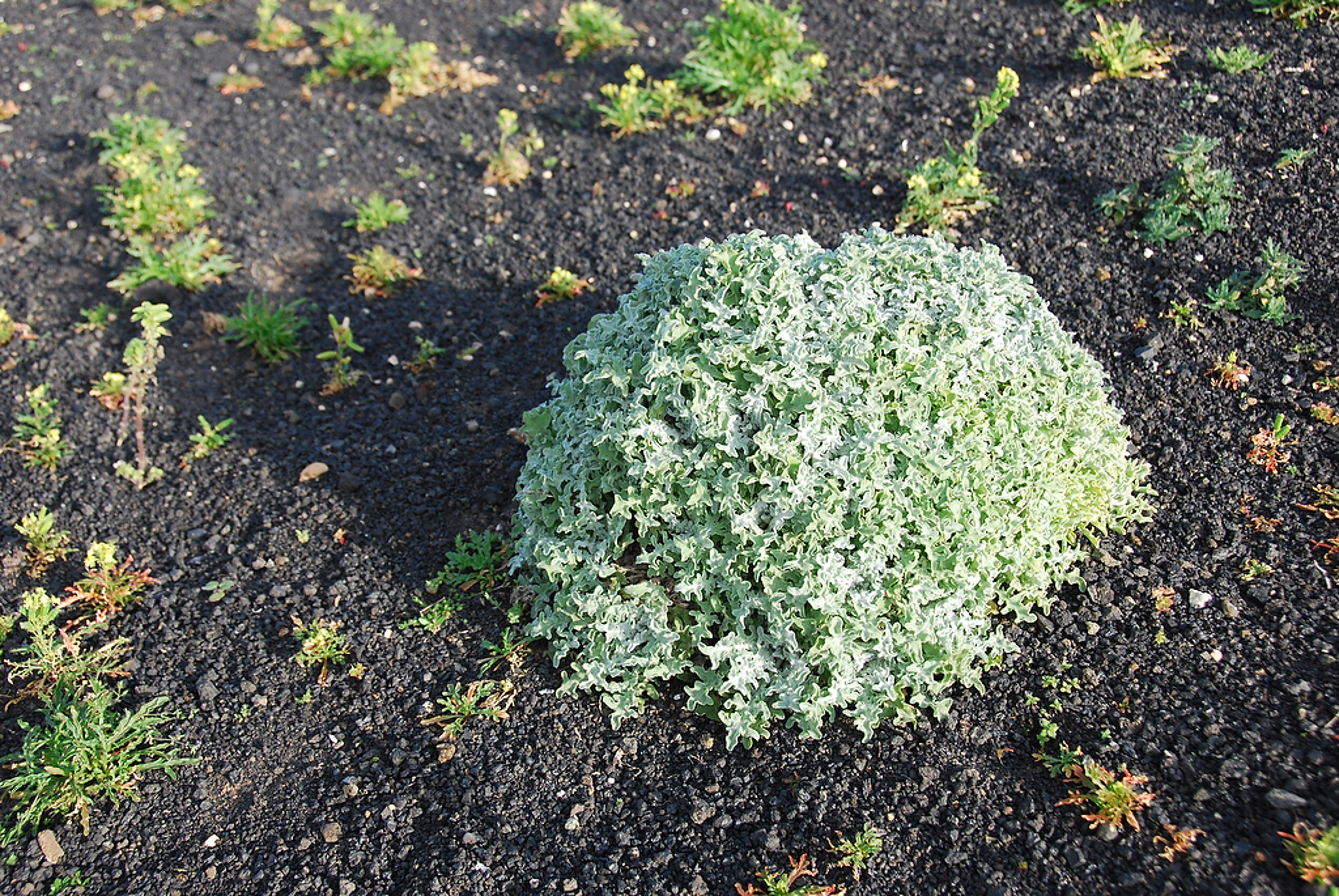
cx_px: 670
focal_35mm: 44
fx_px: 1620
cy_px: 448
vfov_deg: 30.9
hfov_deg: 44.9
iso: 400
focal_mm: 29
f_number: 6.3
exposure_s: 1/500
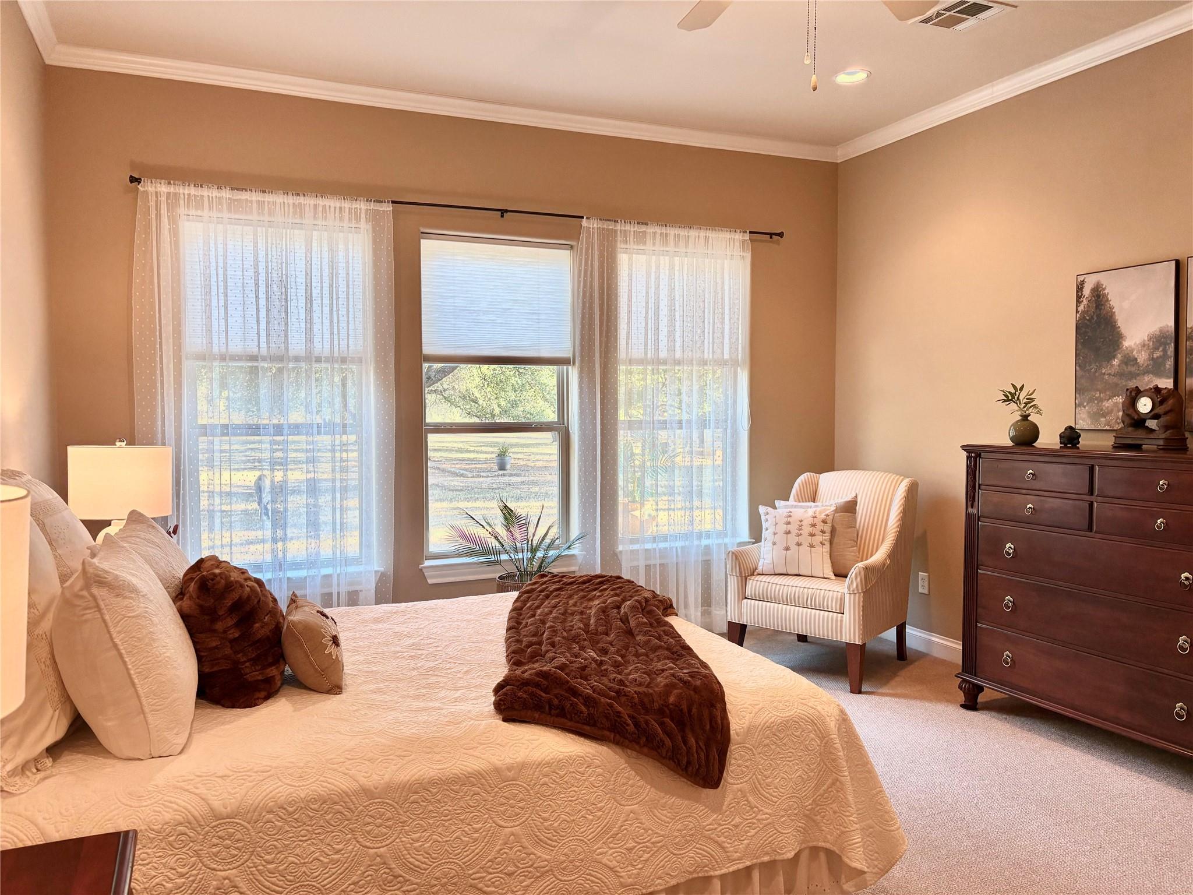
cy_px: 448
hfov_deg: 67.3
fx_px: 896
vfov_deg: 53.1
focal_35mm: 26
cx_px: 596
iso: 100
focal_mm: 5.96
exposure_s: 1/120
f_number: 1.6
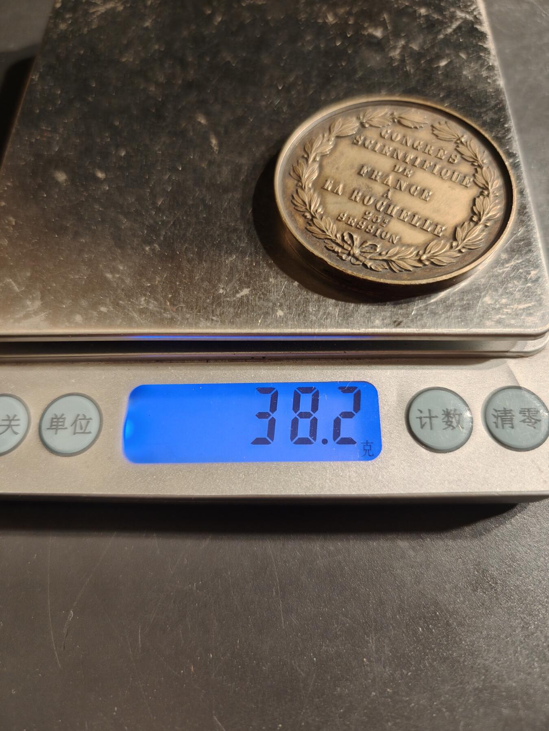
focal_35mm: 23
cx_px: 274
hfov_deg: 58.9
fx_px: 486
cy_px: 366
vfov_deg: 73.9
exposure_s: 1/113
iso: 250
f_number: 1.6
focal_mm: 6.06
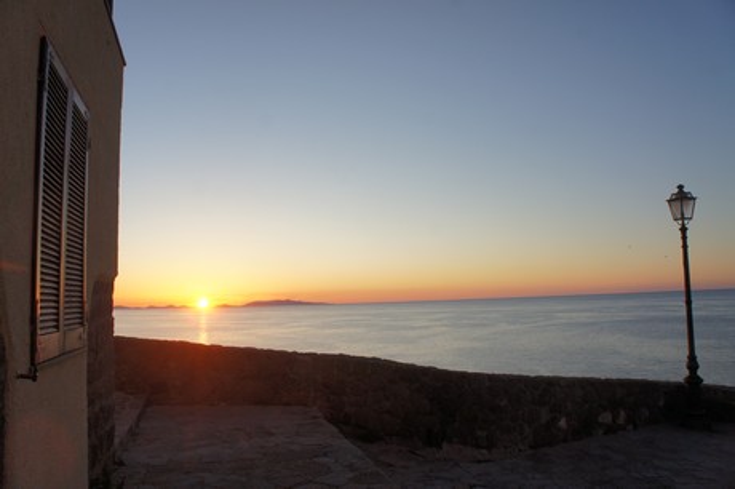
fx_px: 551
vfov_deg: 47.9
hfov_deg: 67.4
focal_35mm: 27
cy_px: 244
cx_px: 368
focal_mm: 18
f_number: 7.1
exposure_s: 1/125
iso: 200
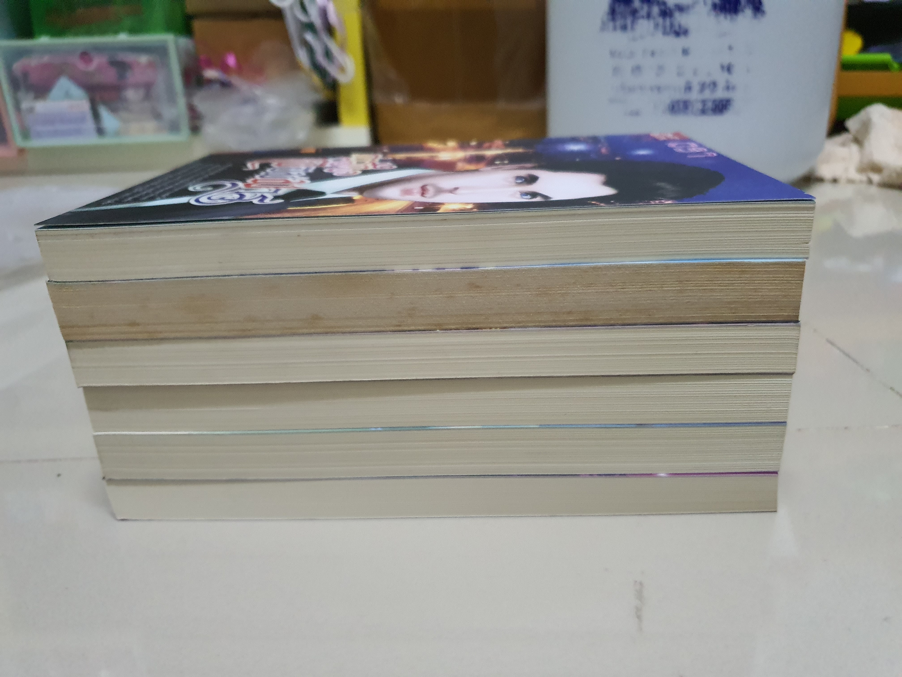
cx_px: 451
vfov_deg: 53.1
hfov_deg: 67.3
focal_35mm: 26
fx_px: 677
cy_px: 338
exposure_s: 1/50
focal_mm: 4.3
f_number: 1.5
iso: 640
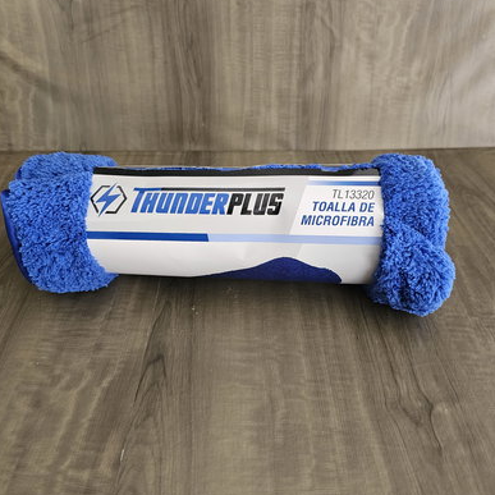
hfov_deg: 57.3
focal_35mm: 28
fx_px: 453
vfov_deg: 57.3
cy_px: 250
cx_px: 243
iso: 640
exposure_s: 1/200
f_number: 1.7
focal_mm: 6.3
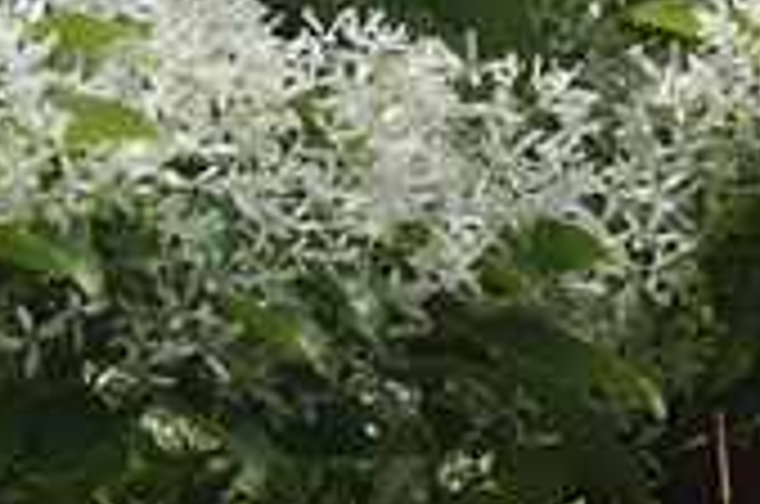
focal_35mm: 342
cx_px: 315
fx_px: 7206
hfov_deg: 6.0
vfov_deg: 4.0
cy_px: -277
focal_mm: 70
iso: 100
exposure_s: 1/320
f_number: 7.1
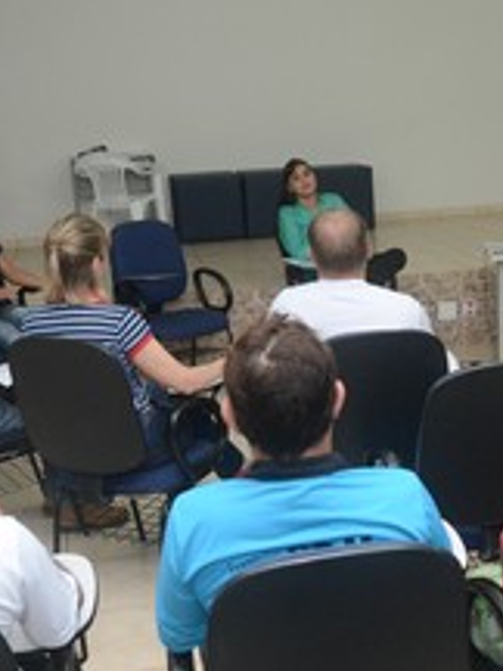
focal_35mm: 60
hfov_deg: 23.6
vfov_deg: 32.2
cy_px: 367
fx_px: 1162
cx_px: 475
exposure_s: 1/125
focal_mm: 20
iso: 1600
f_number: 5
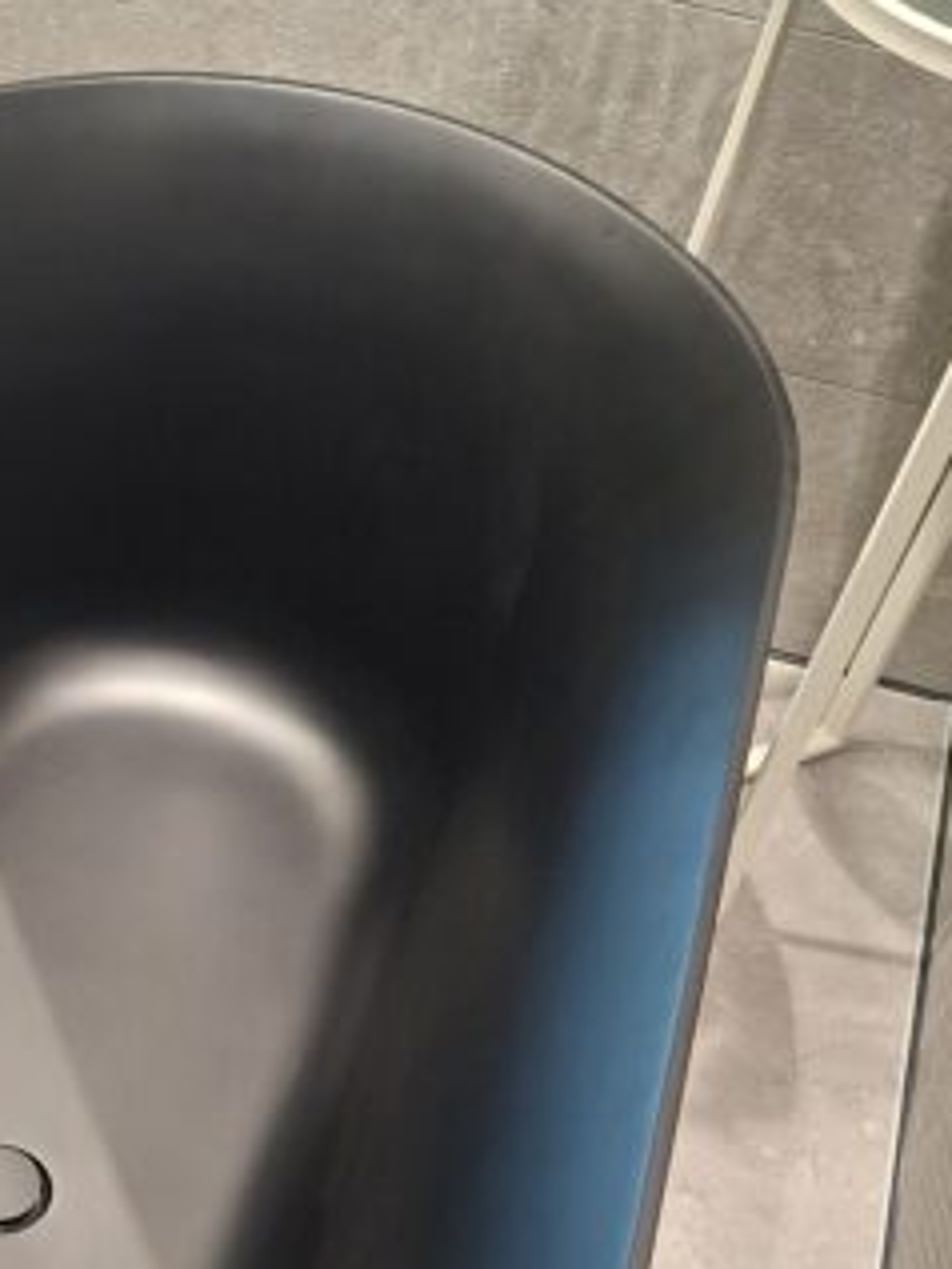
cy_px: 1049
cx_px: -60
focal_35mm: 58
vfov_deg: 32.2
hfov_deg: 23.8
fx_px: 2125
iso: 250
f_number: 1.8
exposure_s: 1/120
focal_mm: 5.54
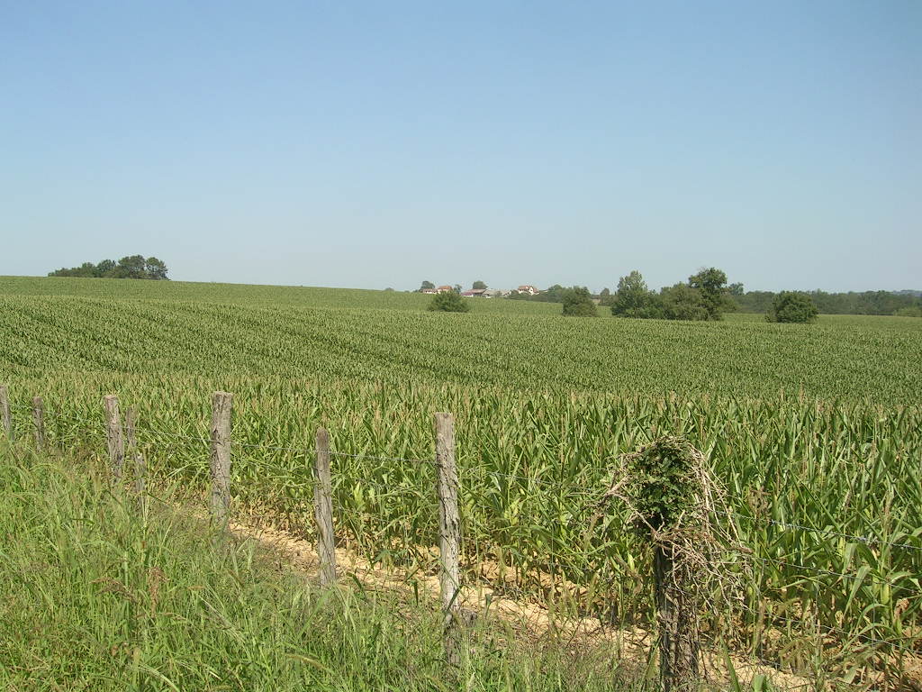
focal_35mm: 35
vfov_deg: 40.7
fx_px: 932
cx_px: 461
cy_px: 346
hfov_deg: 52.6
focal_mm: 5.4
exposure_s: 1/386
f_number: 4.8
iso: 50
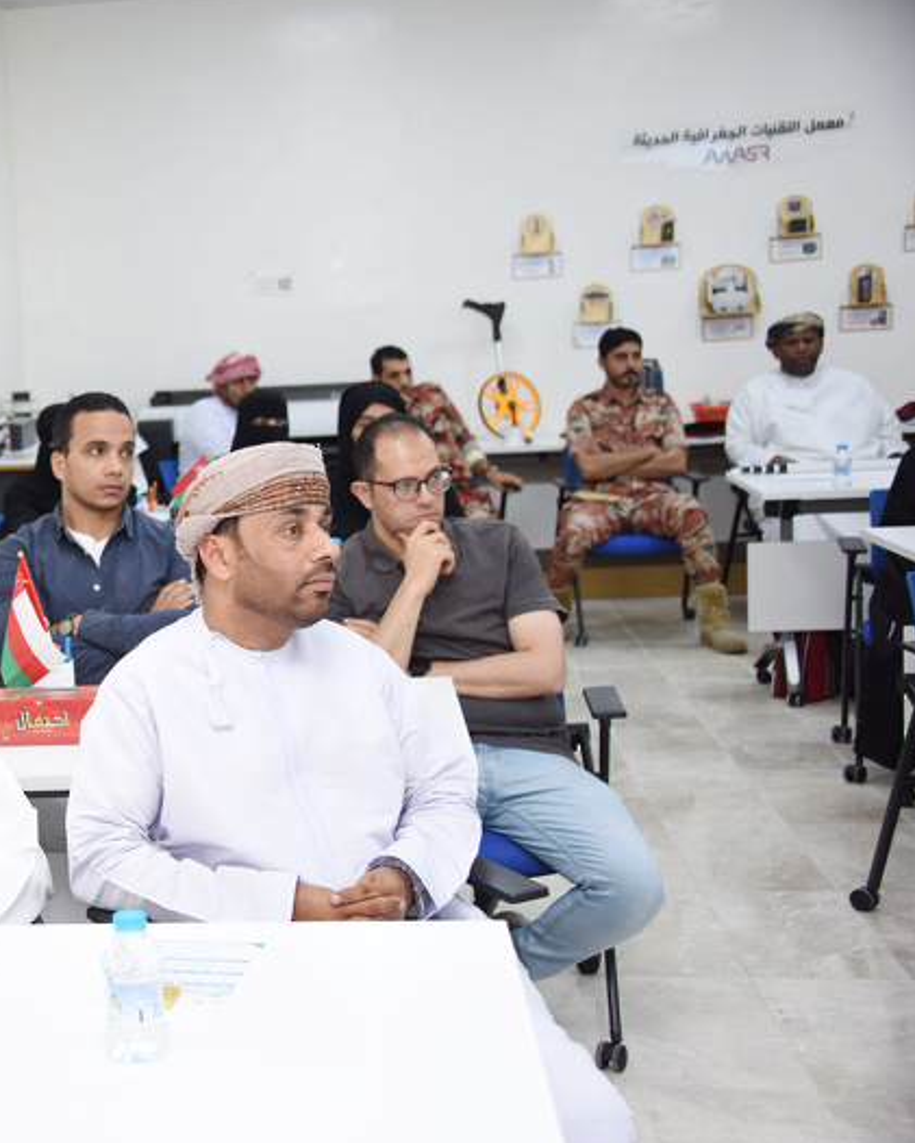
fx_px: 2030
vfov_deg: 31.4
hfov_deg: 24.5
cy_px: 569
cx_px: 52
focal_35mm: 60
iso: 800
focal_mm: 42
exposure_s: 1/125
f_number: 4
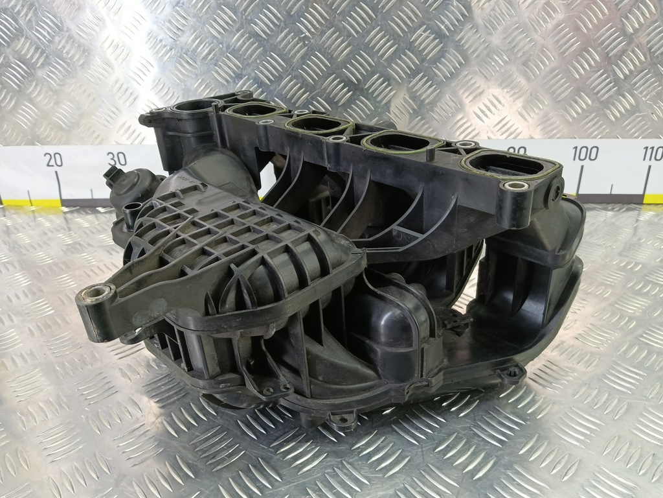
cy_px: 249
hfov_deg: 73.9
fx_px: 441
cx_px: 332
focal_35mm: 23
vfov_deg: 58.9
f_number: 1.6
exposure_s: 1/33.3
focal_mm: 4.11
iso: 167
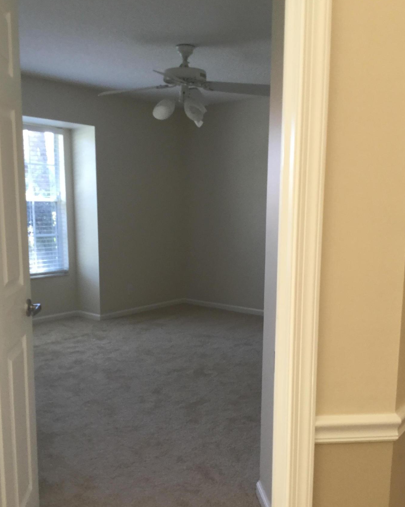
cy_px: 288
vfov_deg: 50.1
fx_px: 539
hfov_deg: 41.1
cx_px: 194
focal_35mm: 36
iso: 50
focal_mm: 3.3
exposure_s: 1/30
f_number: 2.4
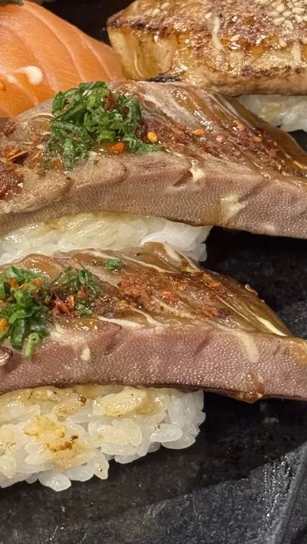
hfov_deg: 11.4
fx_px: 1532
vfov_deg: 20.0
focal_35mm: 106
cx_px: 81
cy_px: 116
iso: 500
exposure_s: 1/33
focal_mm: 6.76
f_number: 1.78
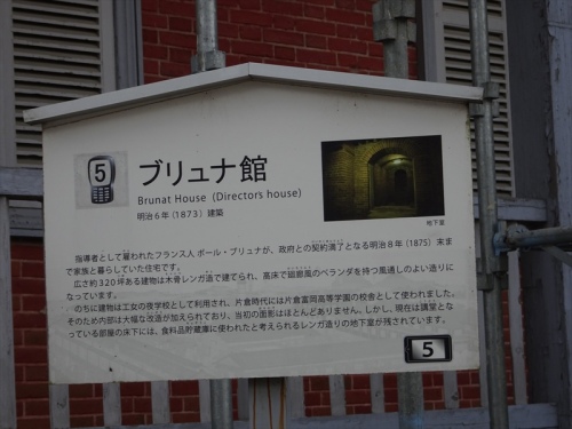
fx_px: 1735
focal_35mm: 105
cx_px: 286
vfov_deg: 14.1
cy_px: 214
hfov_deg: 18.7
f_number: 5
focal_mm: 17.97
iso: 80
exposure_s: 1/250
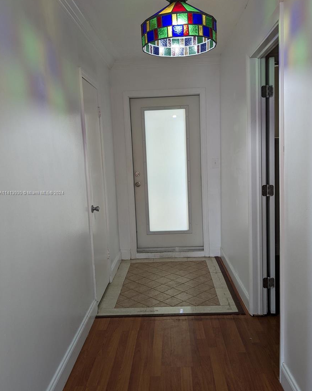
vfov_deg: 60.5
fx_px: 335
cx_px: 159
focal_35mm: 29
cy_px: 193
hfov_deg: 49.9
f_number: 1.73
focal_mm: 4.38
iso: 57
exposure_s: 1/40
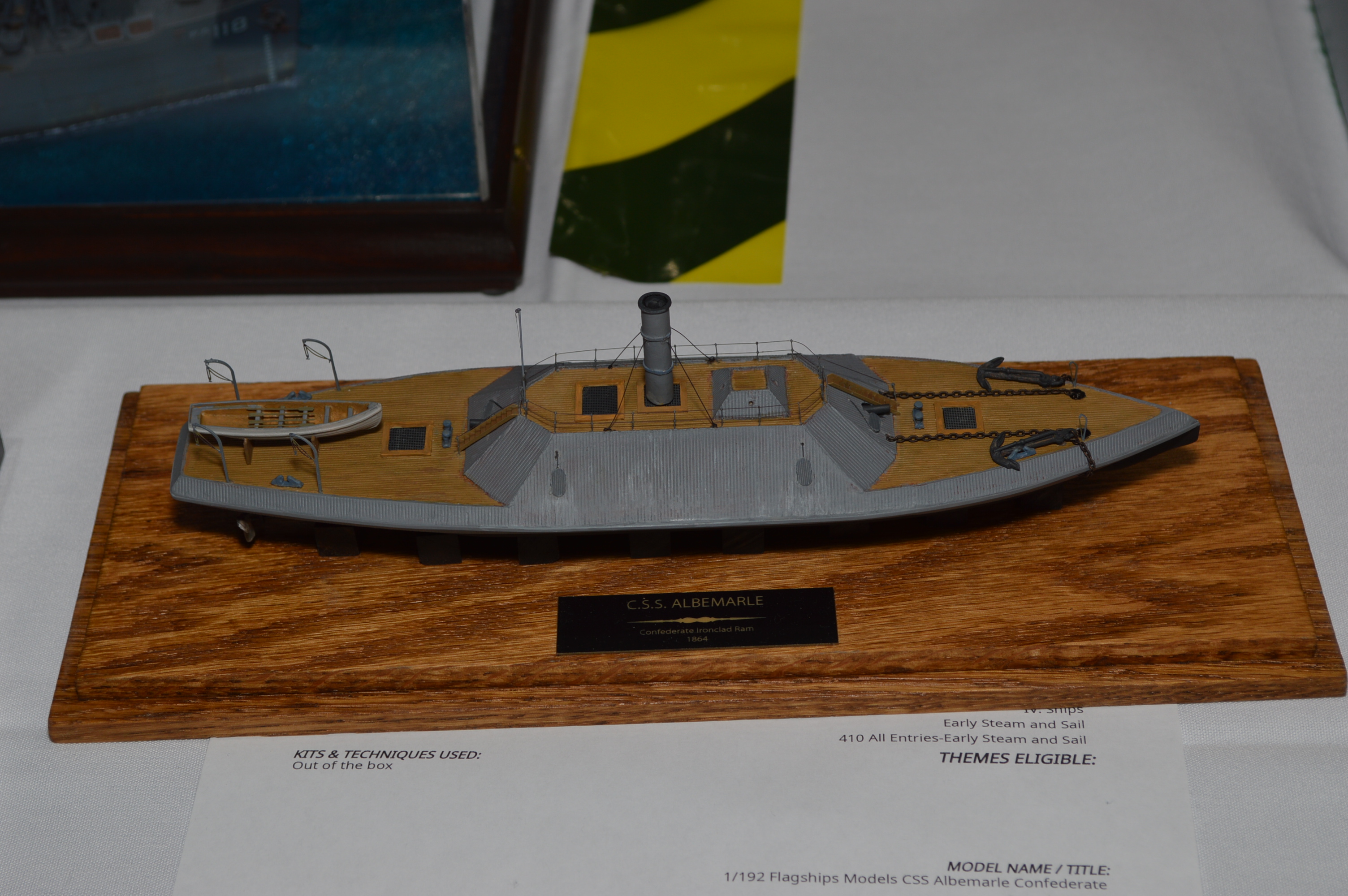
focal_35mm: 69
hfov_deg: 29.3
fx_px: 2581
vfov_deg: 19.7
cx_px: 674
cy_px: 448
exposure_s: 1/60
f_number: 8
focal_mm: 46
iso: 100
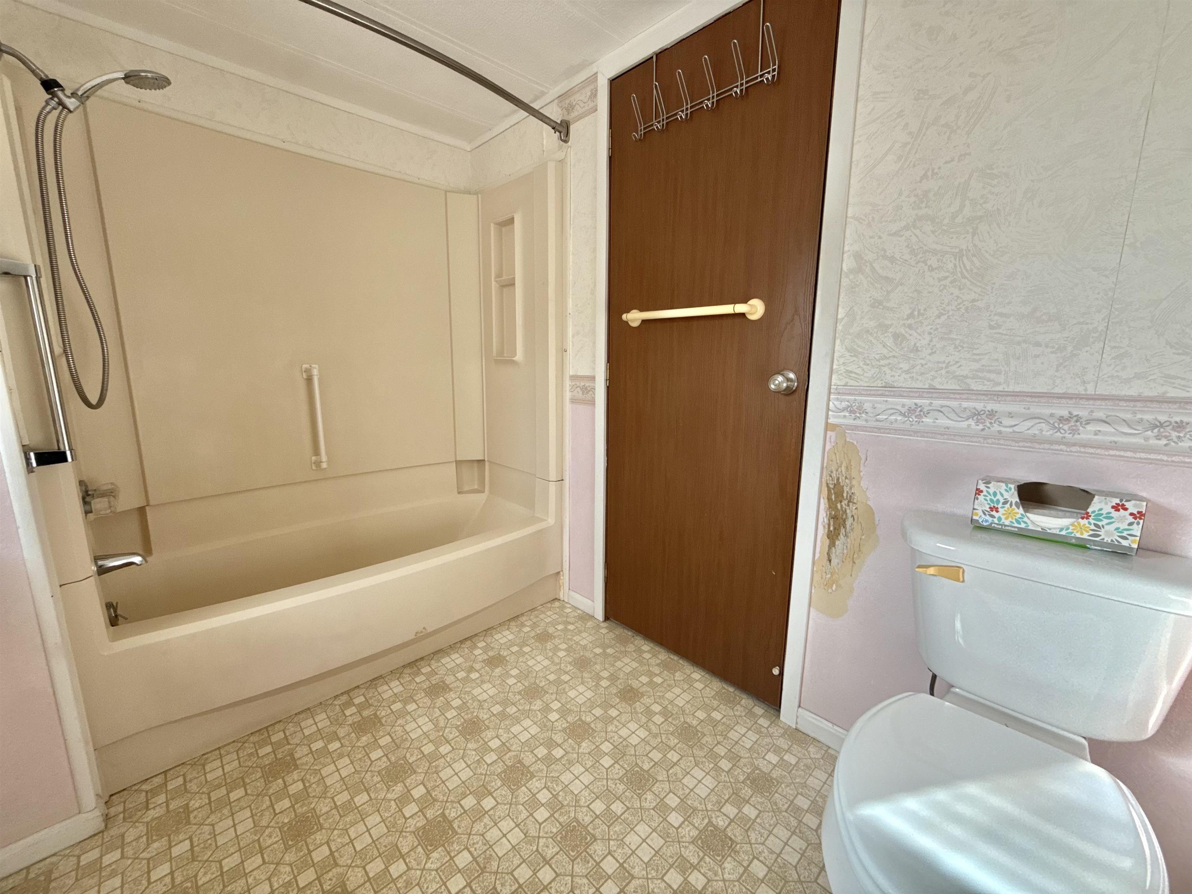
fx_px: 482
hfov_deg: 102.1
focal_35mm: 14
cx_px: 596
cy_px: 447
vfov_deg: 85.7
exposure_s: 1/99
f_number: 2.2
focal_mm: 2.22
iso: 160
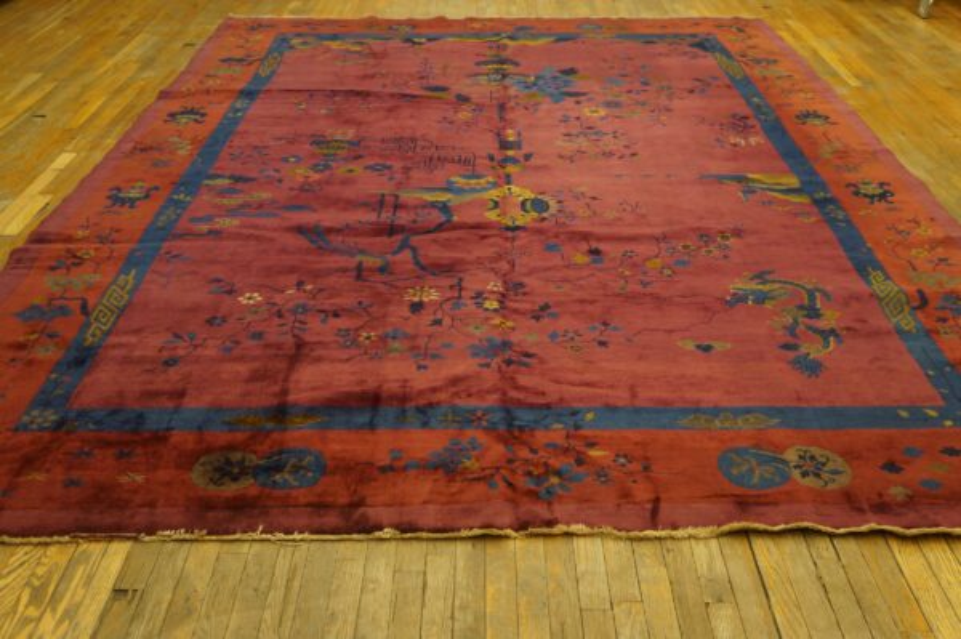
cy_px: 320
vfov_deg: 38.3
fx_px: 920
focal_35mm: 34
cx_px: 480
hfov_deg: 55.1
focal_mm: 23
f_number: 4
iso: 1000
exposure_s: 1/60
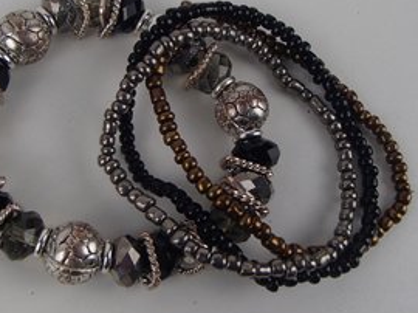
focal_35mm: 47
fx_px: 567
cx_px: 166
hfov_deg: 40.3
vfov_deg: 30.8
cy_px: 139
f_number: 4.7
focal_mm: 6.64
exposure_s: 1/160
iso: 250
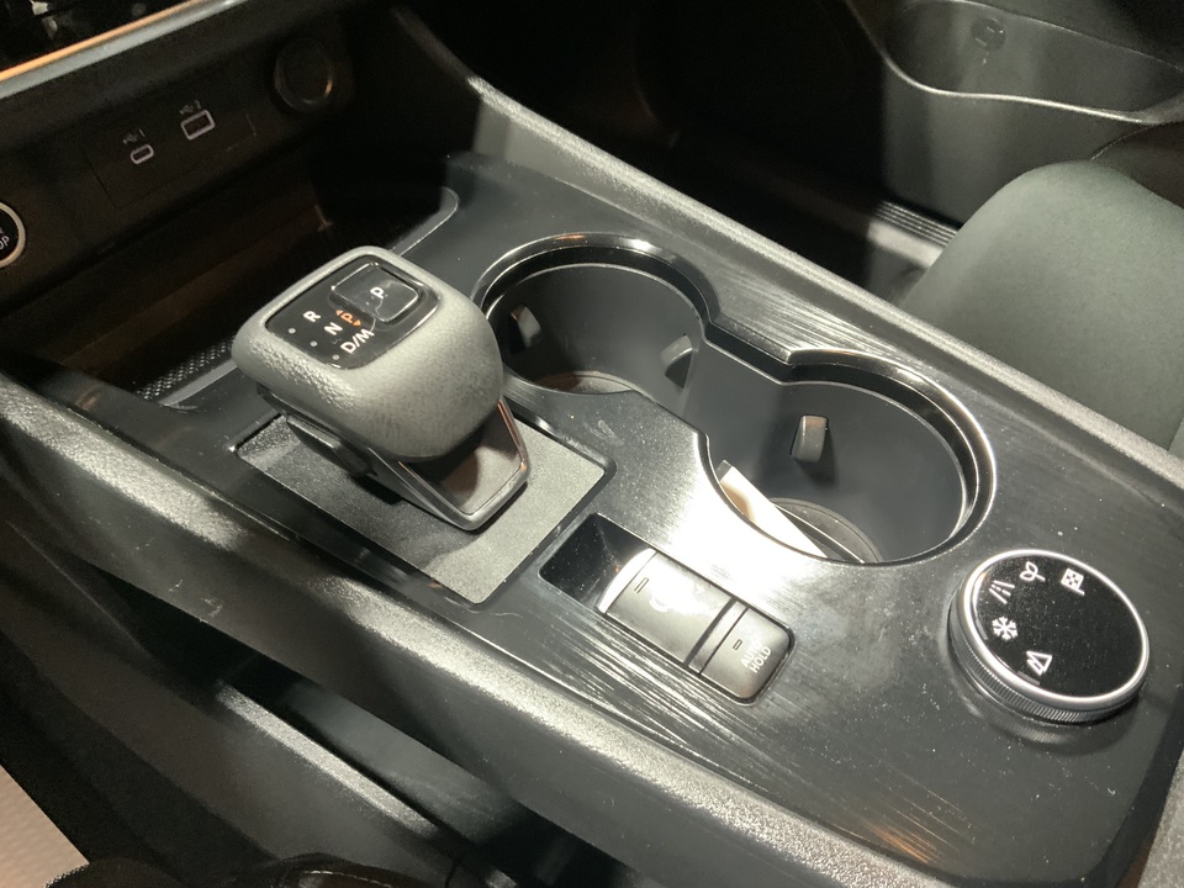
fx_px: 992
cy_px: 444
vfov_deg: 48.2
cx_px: 592
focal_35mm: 29
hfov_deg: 61.7
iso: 250
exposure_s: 1/40
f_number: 1.8
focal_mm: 3
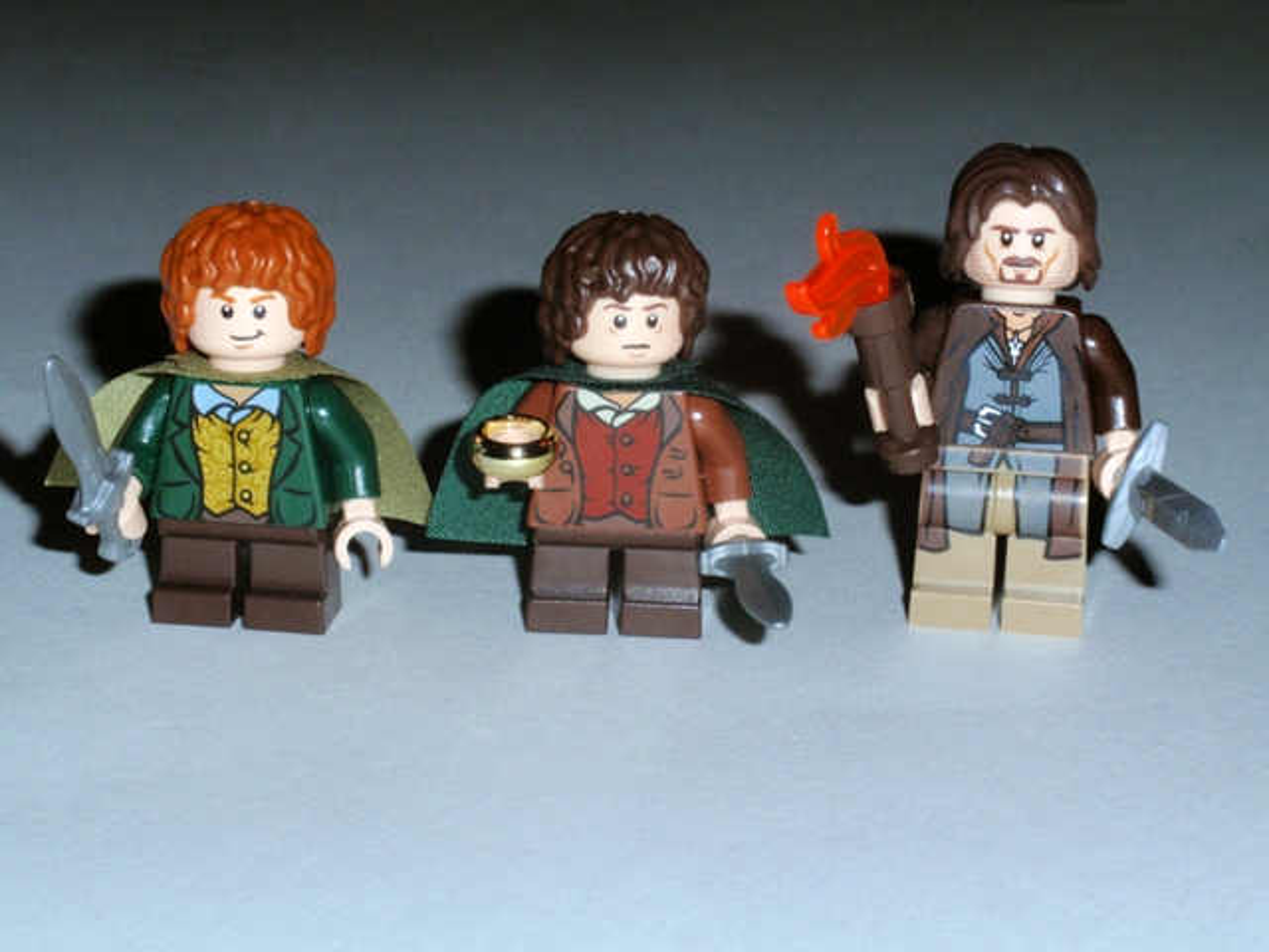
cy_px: 476
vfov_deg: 14.8
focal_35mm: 100
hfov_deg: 19.6
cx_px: 634
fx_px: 3666
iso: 200
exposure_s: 1/125
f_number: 14
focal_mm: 17.68
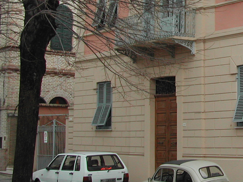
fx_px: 597
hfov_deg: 22.0
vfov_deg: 17.2
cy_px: 28
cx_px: 255
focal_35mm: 85
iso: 100
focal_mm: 8
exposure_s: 1/594
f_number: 2.8
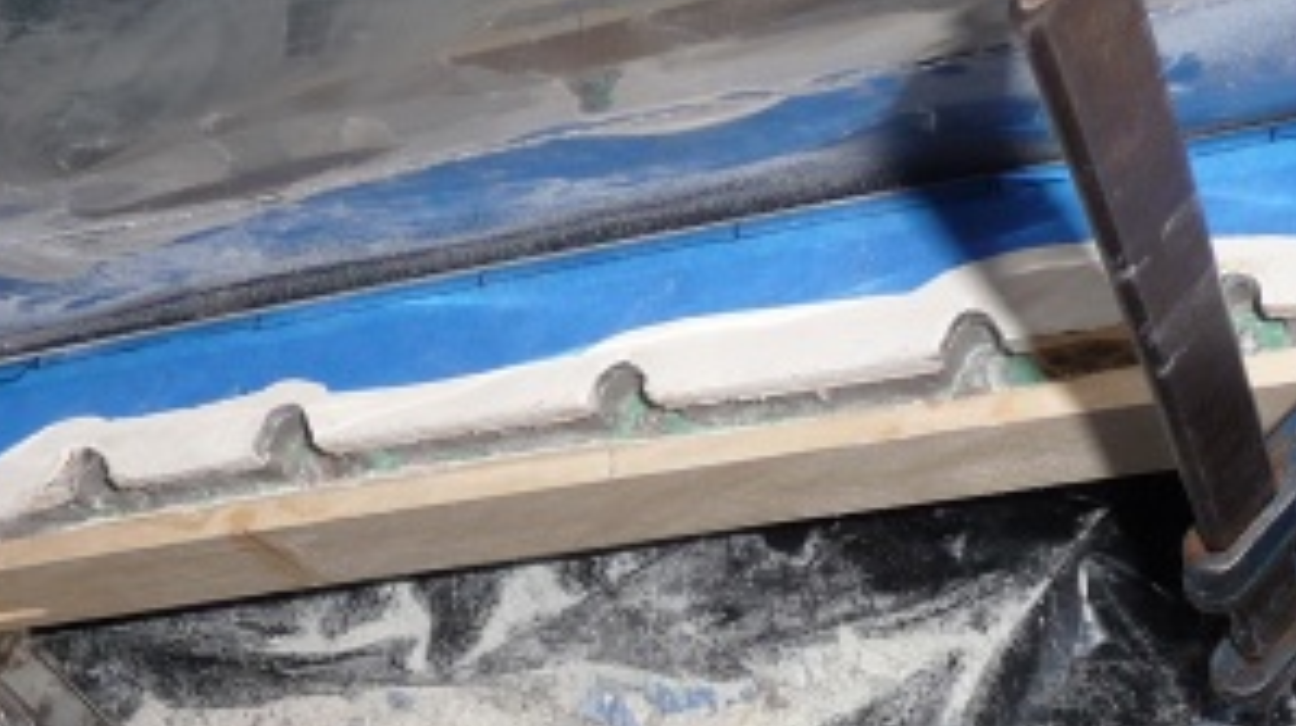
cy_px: 1104
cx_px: 491
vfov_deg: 13.8
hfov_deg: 25.8
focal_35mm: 82
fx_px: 2815
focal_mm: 4.7
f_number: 3.3
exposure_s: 1/30
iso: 100
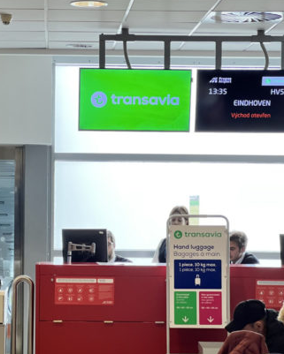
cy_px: 166
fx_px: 1260
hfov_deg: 12.8
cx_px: 58
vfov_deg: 16.0
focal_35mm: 120
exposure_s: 1/100
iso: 320
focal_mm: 9
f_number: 2.8
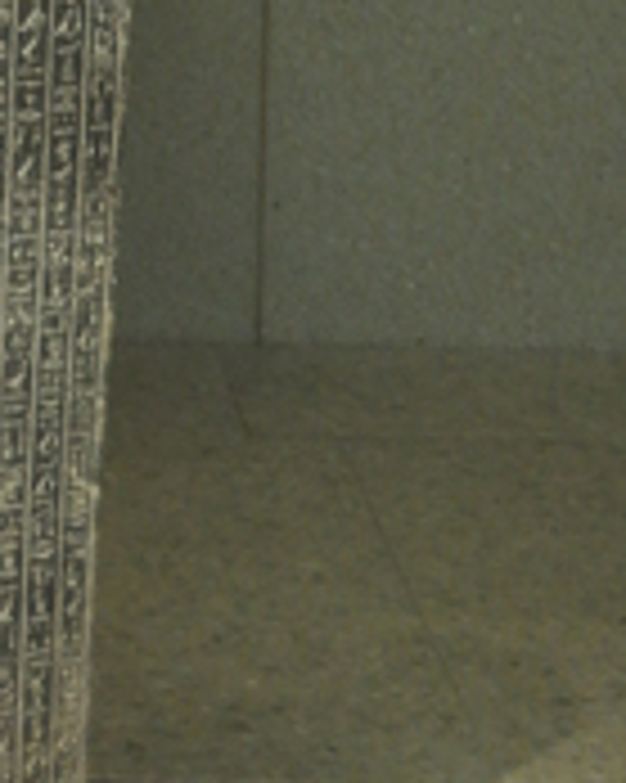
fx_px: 3964
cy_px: -279
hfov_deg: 8.8
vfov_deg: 11.0
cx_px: -358
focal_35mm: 171
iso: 1000
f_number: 4
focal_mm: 32
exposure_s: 1/60
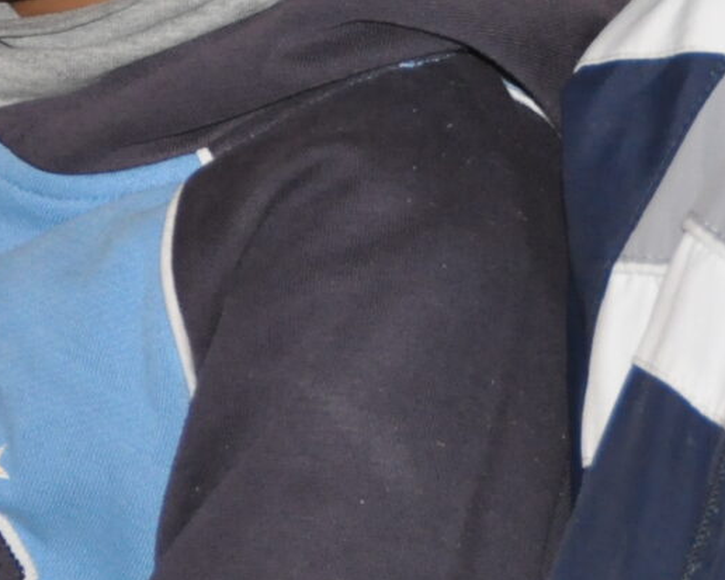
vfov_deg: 3.1
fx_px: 10520
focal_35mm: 490
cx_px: -37
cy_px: -431
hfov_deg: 3.9
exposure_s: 1/60
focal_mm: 75
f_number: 5
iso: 800
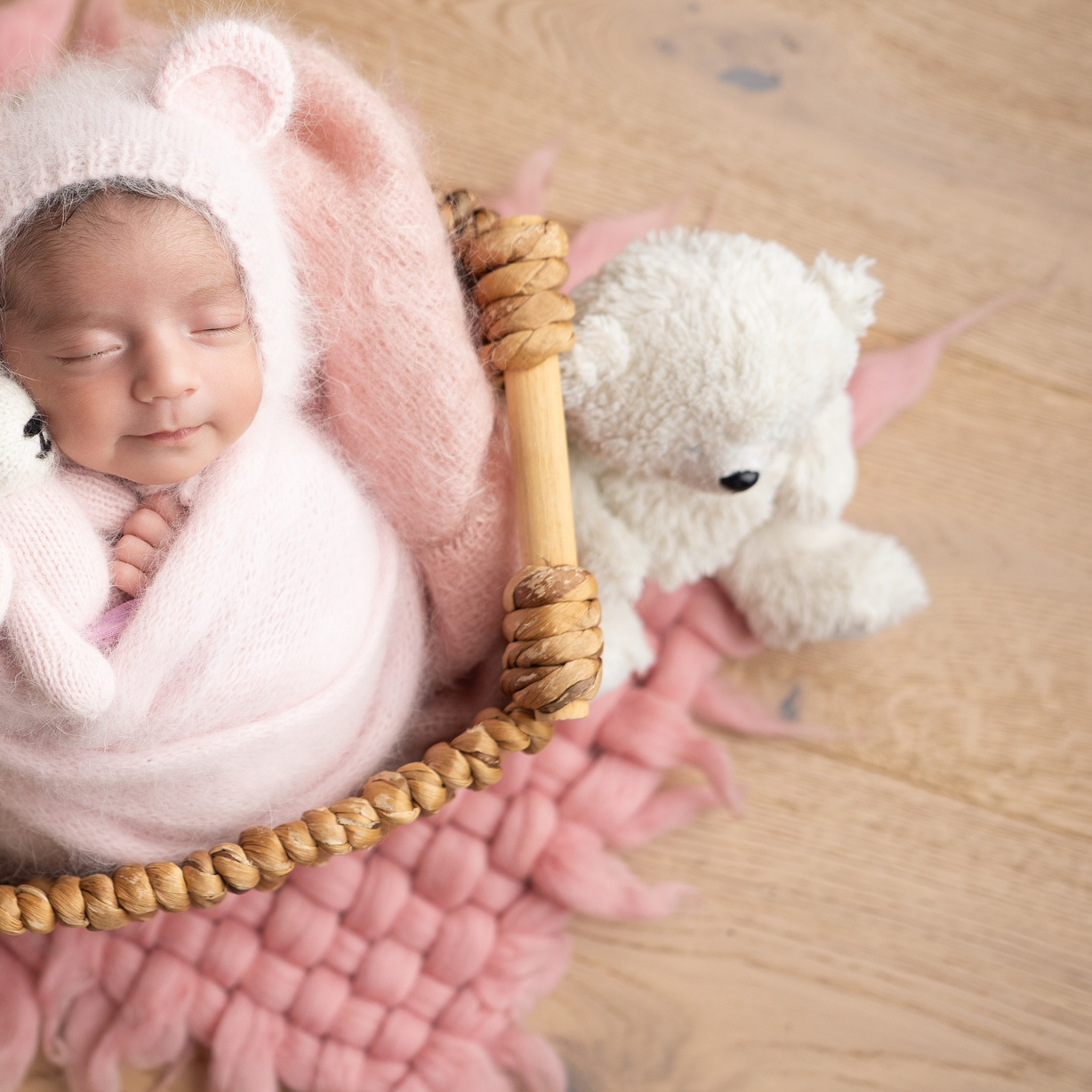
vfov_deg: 27.7
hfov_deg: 26.6
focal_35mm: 62
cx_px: 76
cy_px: 463
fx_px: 2213
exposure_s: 1/200
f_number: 2.5
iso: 100
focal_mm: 35
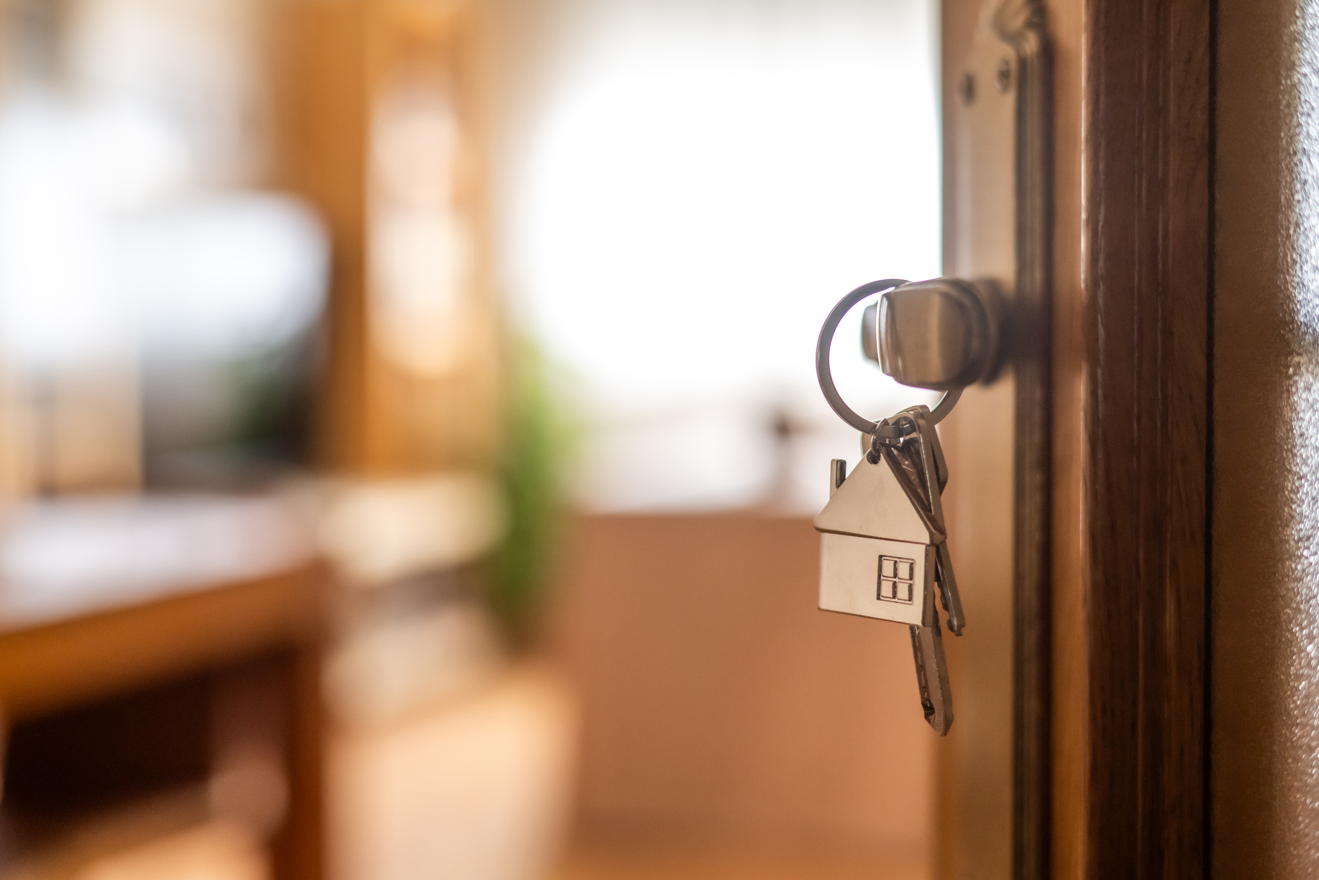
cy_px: 440
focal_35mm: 50
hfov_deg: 39.6
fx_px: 1832
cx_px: 660
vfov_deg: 27.0
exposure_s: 1/125
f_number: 2.8
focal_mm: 50
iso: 1250
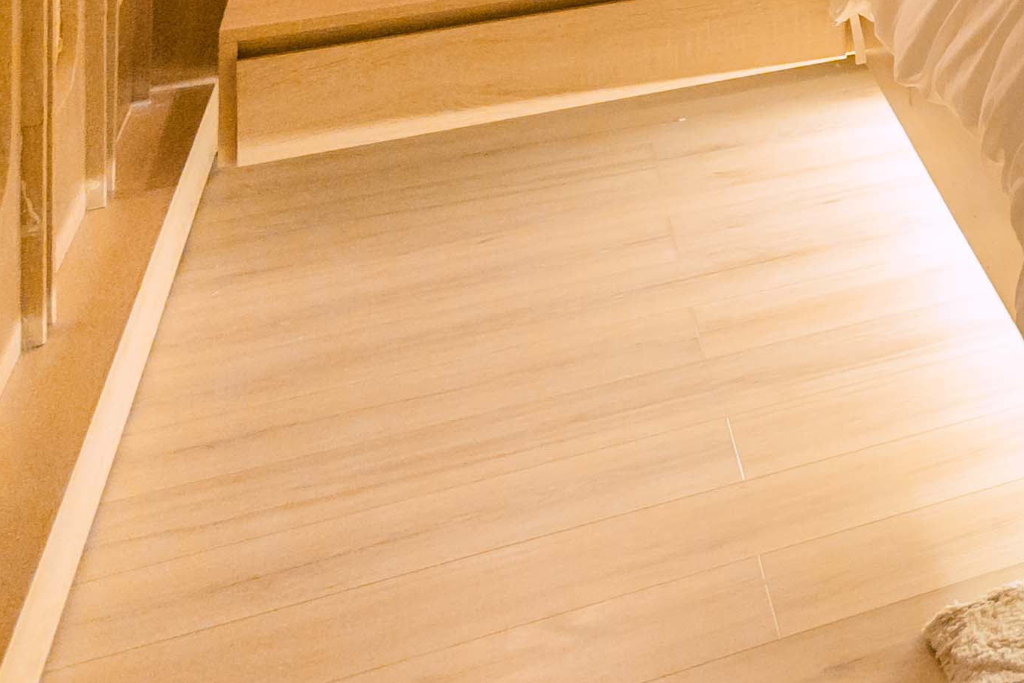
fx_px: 2112
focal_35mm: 74
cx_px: 2296
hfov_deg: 16.3
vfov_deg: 15.2
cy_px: -635
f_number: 1.8
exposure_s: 1/125
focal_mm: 11
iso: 800
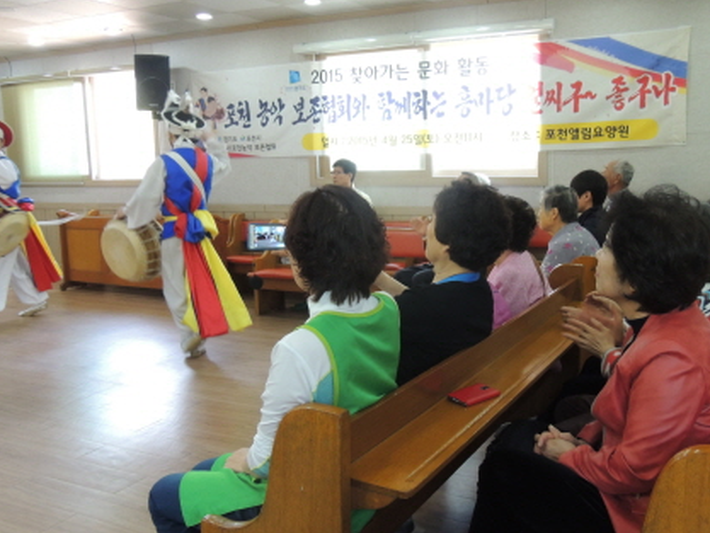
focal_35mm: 36
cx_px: 402
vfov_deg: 39.7
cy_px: 266
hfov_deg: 51.2
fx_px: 739
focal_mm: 5.3
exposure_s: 1/30
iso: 320
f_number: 3.1
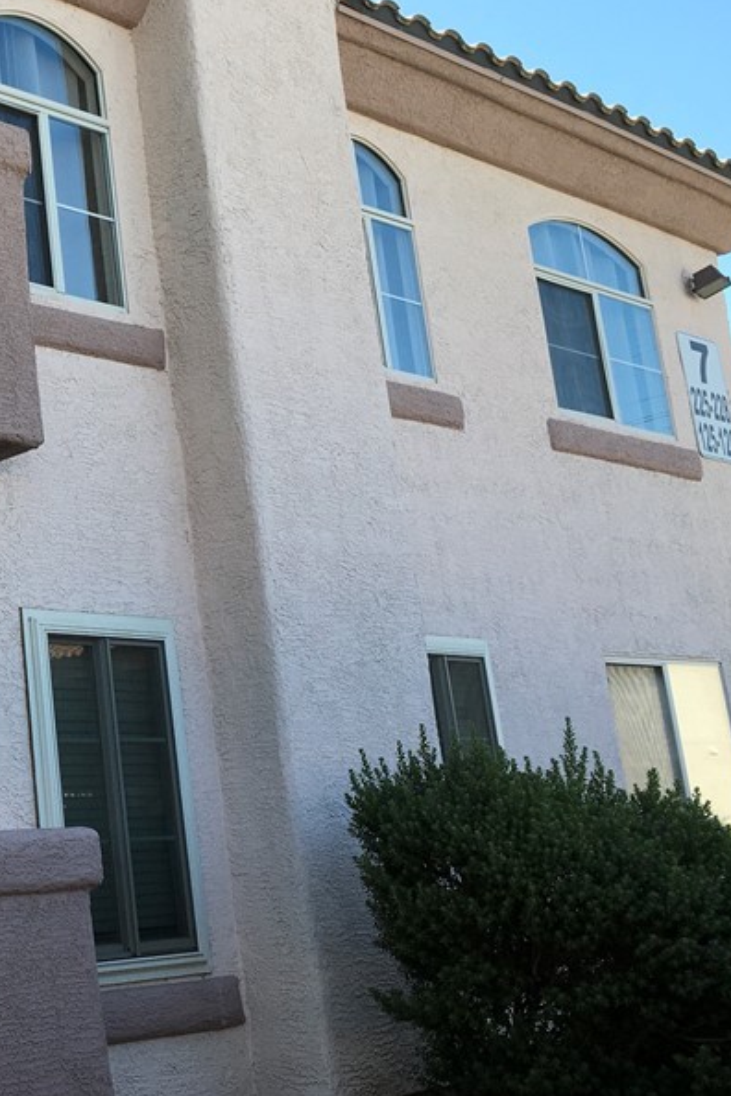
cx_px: -109
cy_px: 483
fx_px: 1584
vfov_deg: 38.1
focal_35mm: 52
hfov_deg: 24.0
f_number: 2.2
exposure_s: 1/527
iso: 25
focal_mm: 4.15
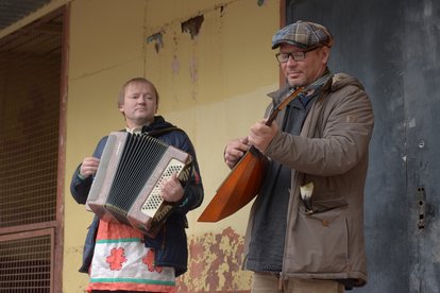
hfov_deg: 28.8
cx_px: 220
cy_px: 146
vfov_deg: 19.5
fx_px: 855
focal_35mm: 70
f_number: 5.6
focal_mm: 70
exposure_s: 1/250
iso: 800
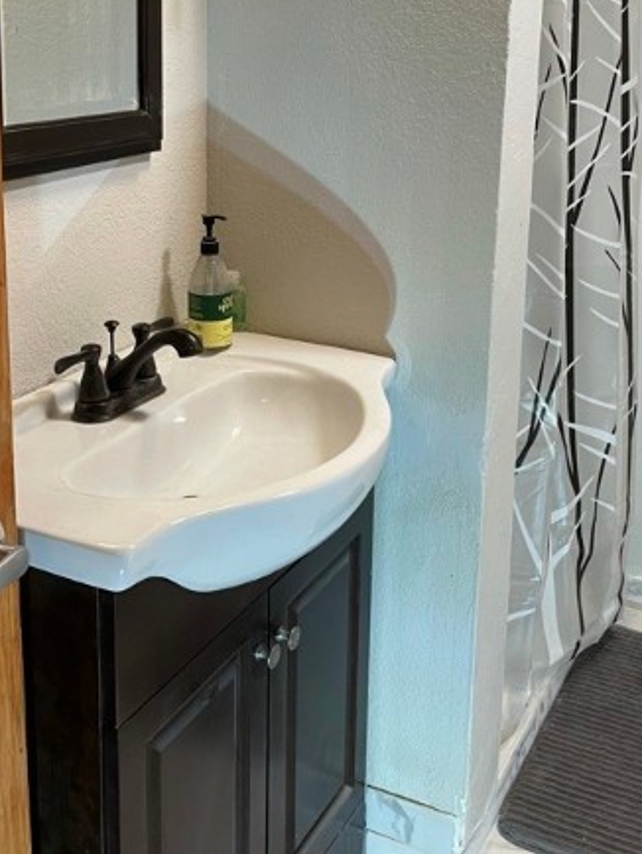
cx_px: 341
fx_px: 1136
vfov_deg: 40.4
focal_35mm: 46
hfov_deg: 31.5
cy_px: 242
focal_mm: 4.2
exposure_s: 1/60
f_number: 1.6
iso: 80
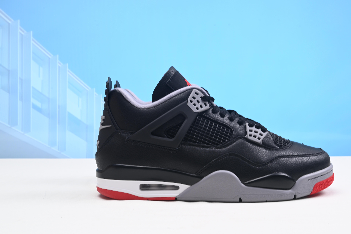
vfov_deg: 27.5
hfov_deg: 40.3
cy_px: 95
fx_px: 478
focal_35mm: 49
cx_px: 198
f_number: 16
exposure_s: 1/2
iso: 100
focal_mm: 38
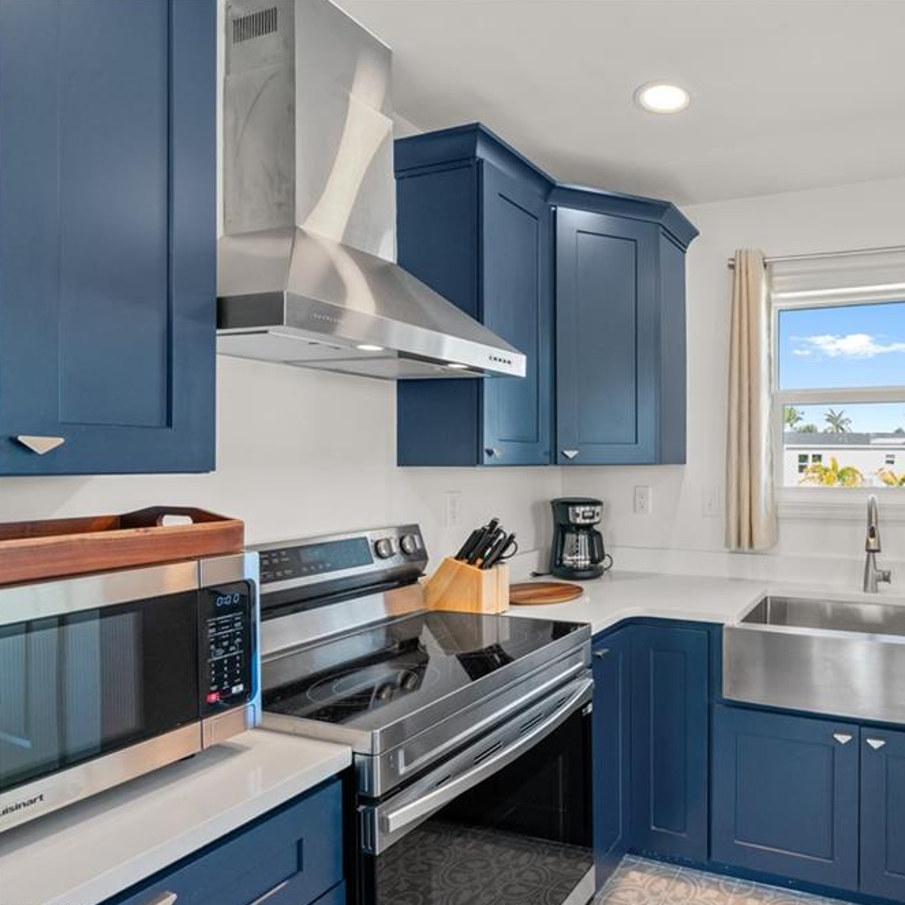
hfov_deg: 67.1
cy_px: 460
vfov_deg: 72.1
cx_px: 691
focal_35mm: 21
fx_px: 621
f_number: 8
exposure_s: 1/40
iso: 400
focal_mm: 16
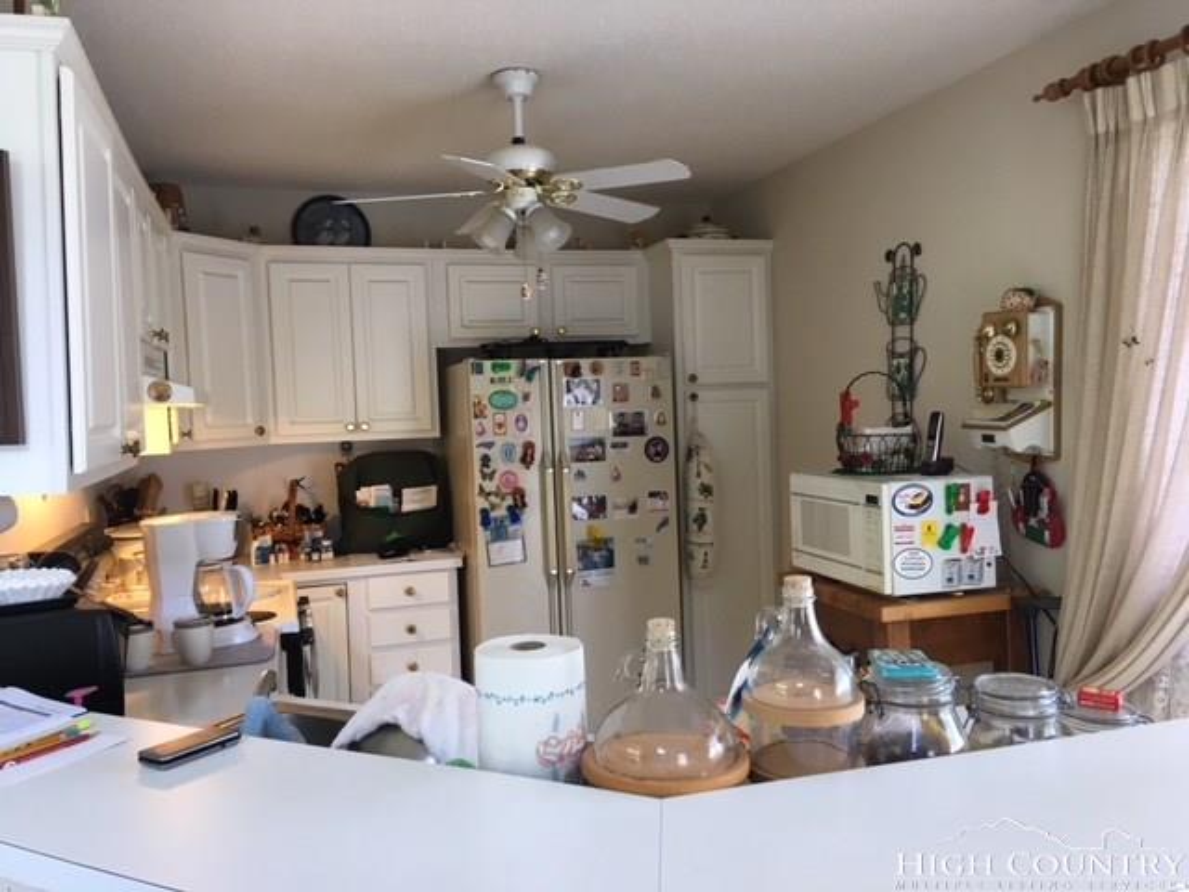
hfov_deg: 61.7
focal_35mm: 29
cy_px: 446
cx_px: 594
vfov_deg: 48.2
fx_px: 996
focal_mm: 4.15
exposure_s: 1/30
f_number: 2.2
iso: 50
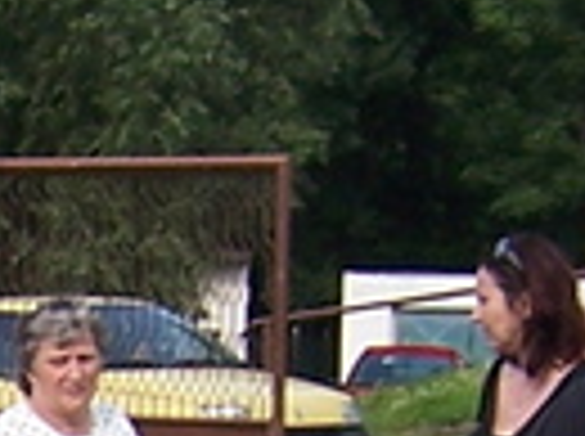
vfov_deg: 5.5
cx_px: -630
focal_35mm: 260
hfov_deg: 7.3
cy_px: 1079
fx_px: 4386
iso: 80
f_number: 3.4
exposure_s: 1/750
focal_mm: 5.5
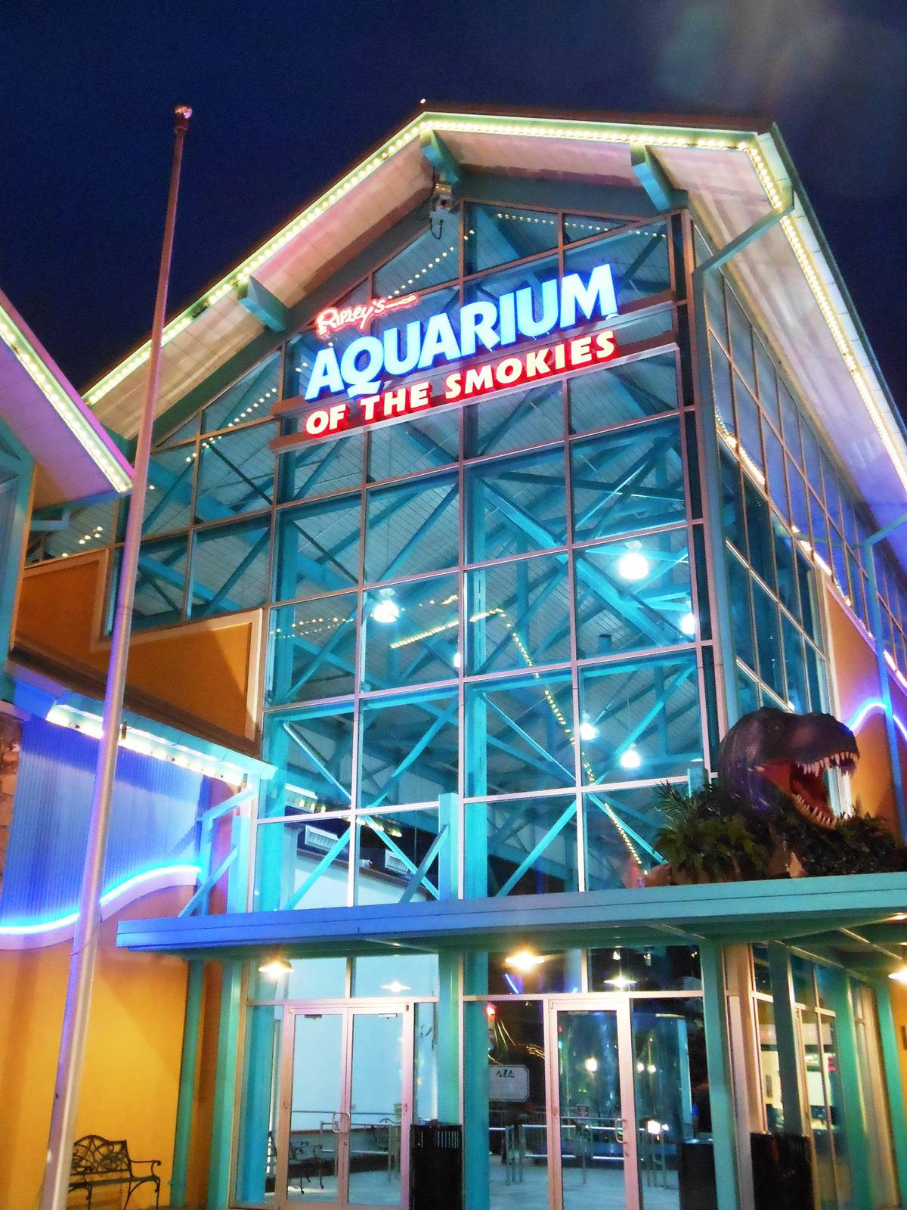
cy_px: 605
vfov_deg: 49.0
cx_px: 454
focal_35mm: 38
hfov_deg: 37.7
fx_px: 1328
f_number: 3.6
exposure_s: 1/8
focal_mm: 6.8
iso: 800
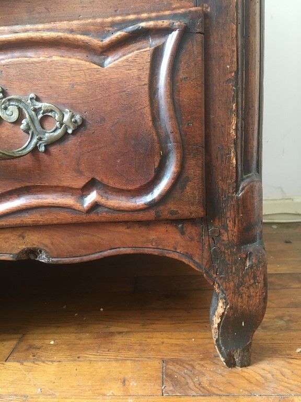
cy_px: 201
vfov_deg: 61.7
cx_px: 150
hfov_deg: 48.2
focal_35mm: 29
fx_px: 336
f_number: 2.2
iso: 200
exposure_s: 1/25
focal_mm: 4.15
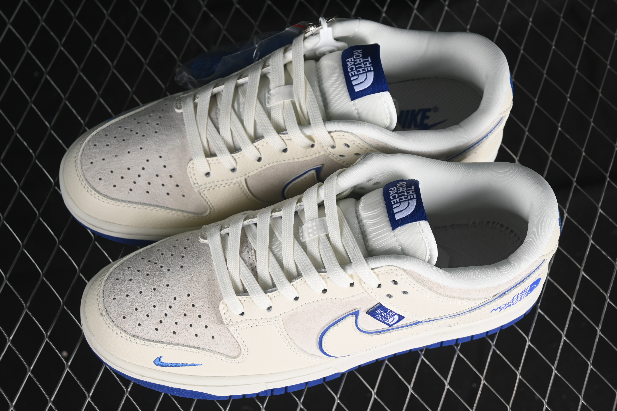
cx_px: 308
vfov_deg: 18.2
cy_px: 206
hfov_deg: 27.0
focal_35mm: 75
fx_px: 1285
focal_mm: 50
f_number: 7.1
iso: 160
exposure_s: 1/80
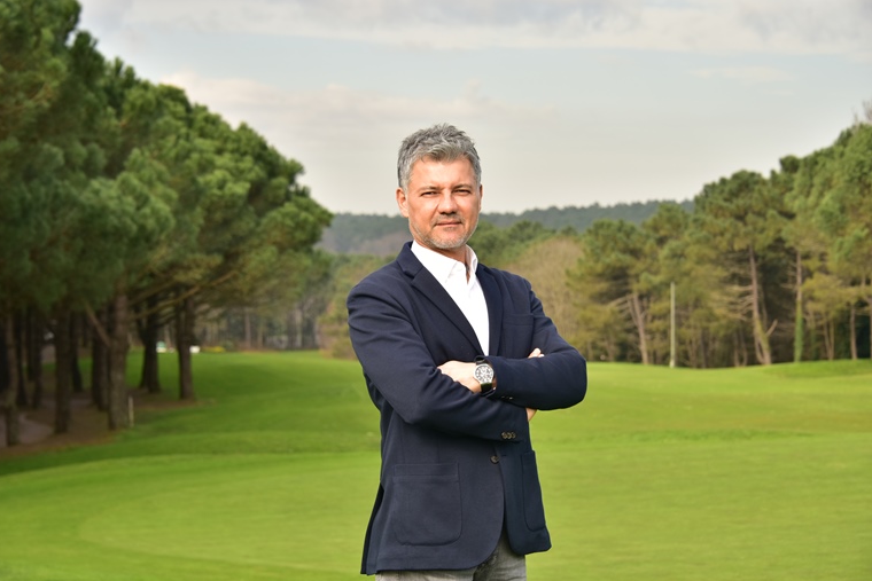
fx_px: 2398
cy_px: 291
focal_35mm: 99
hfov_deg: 20.6
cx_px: 433
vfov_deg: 13.8
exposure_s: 1/200
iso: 160
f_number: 7.1
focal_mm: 98
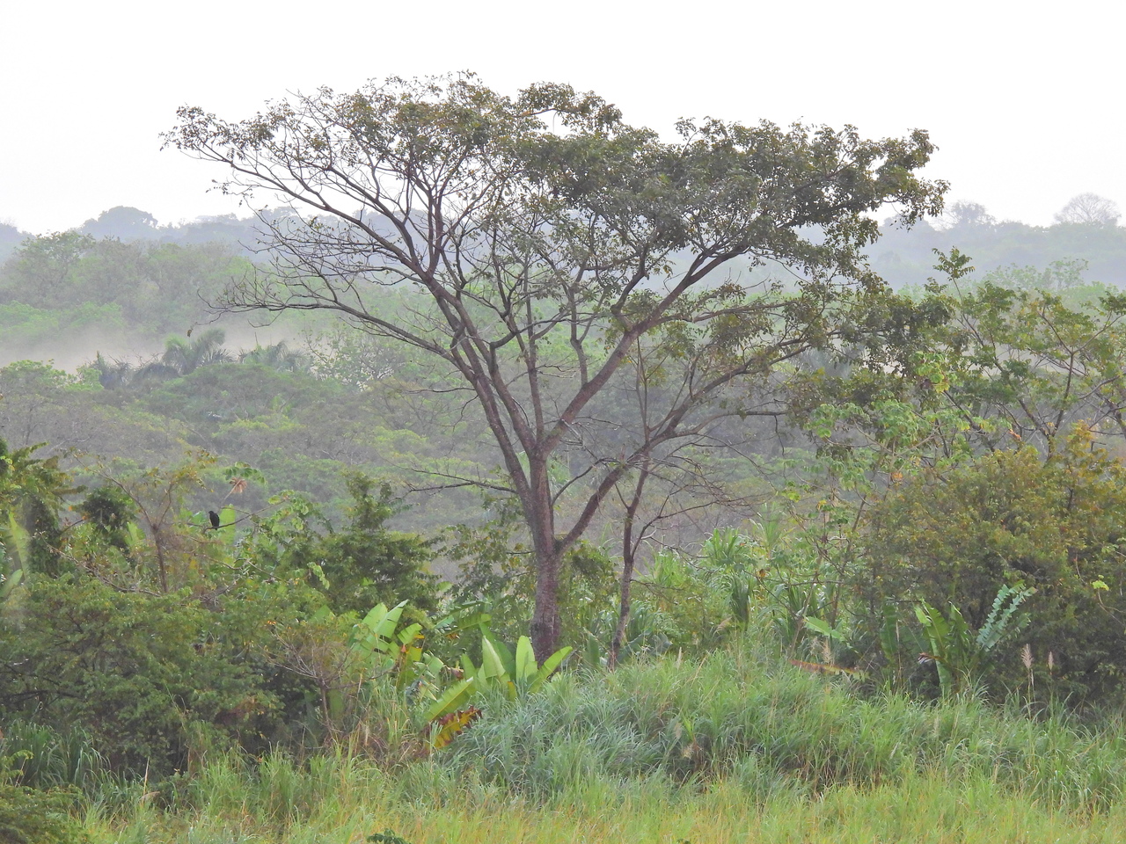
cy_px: 422
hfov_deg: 4.4
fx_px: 14638
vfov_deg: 3.3
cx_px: 563
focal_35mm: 450
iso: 500
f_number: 5
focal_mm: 80.3
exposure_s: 1/125
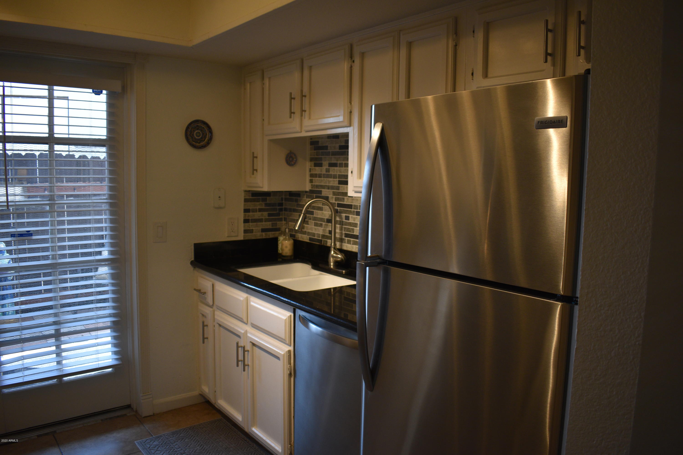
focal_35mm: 27
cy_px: 228
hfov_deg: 67.4
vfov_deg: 47.9
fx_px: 512
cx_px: 342
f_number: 3.5
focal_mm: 18
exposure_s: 1/250
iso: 450
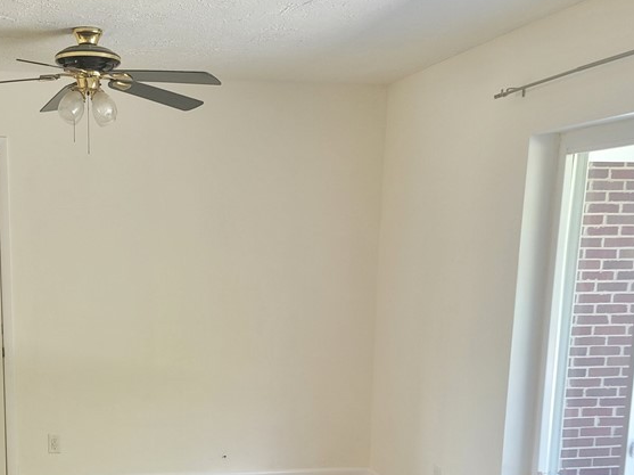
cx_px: 149
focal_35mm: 46
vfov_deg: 30.6
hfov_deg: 40.0
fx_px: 842
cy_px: 393
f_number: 1.8
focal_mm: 7
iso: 200
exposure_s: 1/60
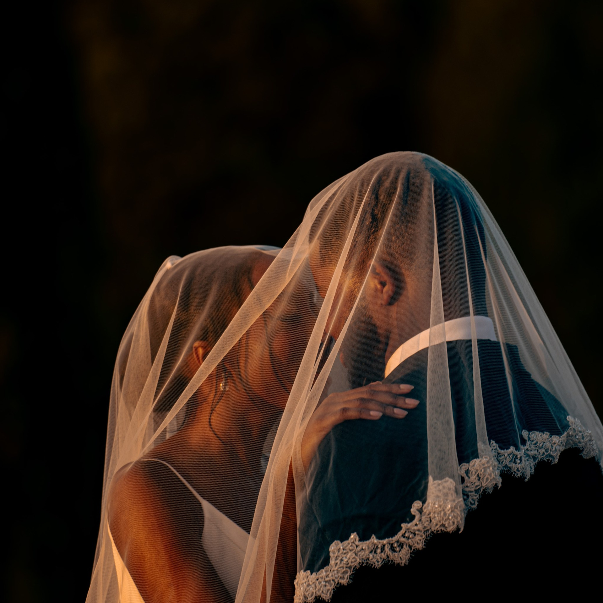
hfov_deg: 5.7
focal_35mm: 306
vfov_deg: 5.7
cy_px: 332
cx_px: 390
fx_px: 6031
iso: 50
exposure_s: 1/320
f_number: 2.8
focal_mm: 180
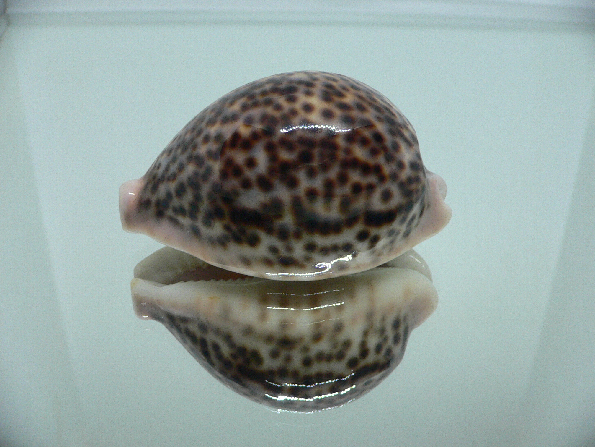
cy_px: 224
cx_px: 298
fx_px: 602
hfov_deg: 52.6
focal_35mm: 35
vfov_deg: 40.7
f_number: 2.8
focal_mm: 4.6
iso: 200
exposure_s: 1/60
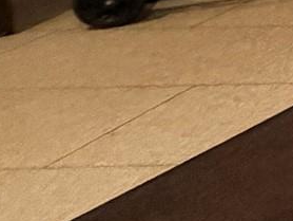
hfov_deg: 9.5
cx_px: 1034
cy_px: -239
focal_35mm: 103
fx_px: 873
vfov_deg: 12.4
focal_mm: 2.22
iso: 500
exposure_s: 1/60
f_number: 2.2
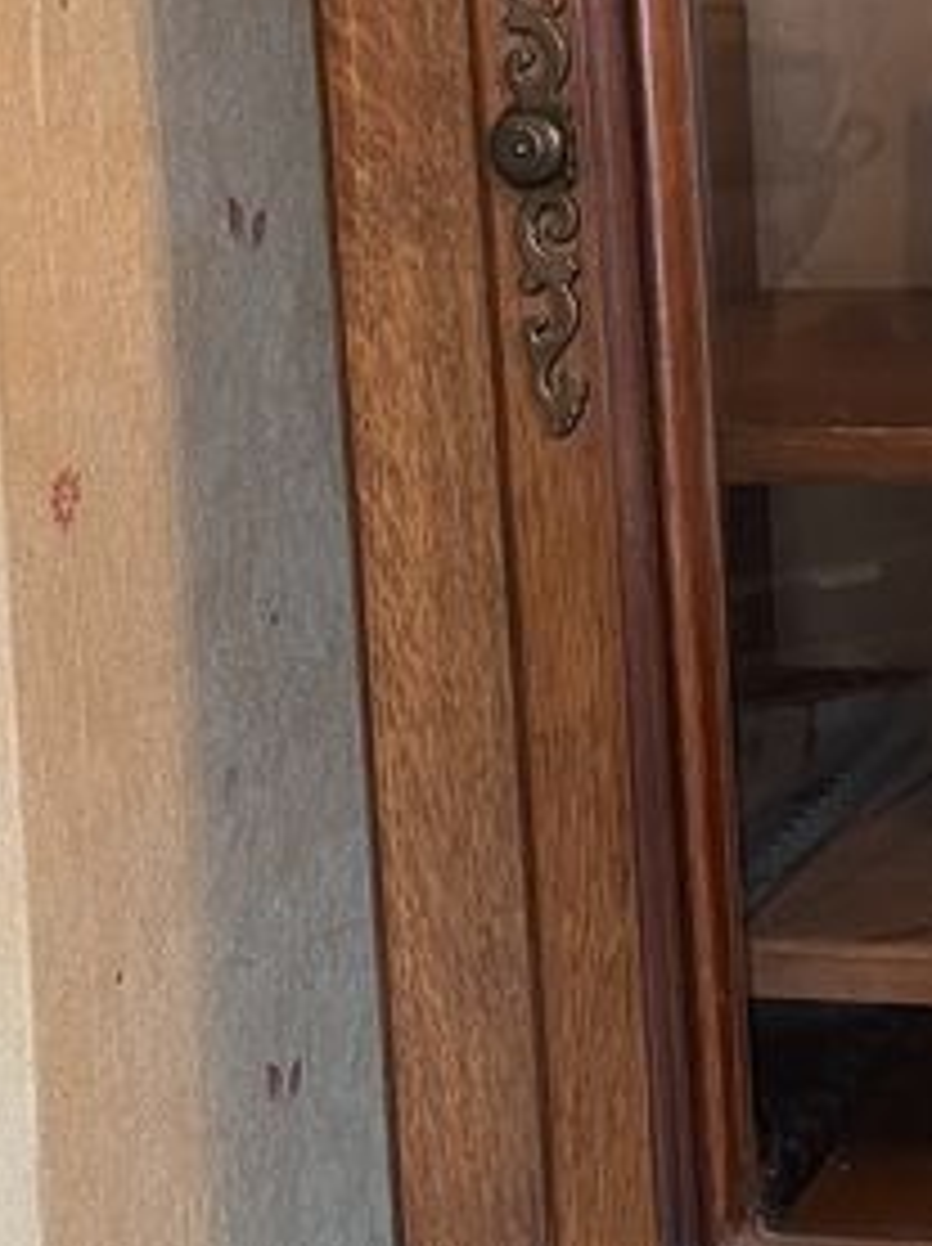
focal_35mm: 94
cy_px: 432
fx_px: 3382
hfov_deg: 15.3
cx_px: 995
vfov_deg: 20.8
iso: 320
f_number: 1.6
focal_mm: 4.2
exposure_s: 1/33
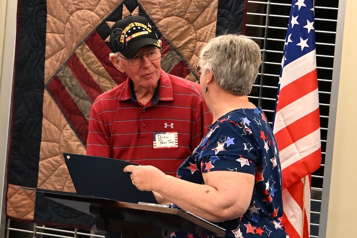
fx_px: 1041
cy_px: 119
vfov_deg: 13.0
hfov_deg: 19.5
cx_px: 178
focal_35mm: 105
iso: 2500
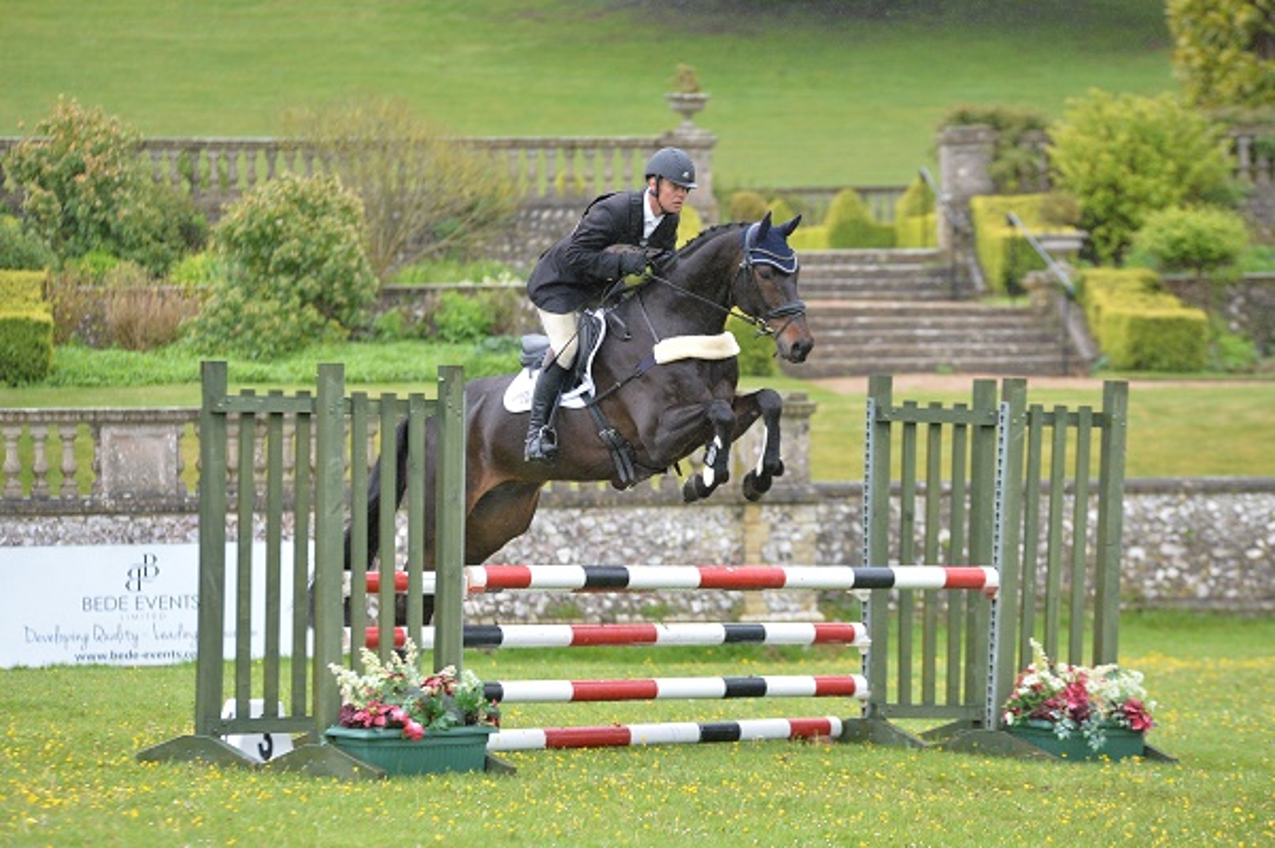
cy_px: 424
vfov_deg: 6.9
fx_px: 7077
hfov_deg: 10.3
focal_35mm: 200
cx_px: 638
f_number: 5
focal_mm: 200
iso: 1400
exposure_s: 1/1250
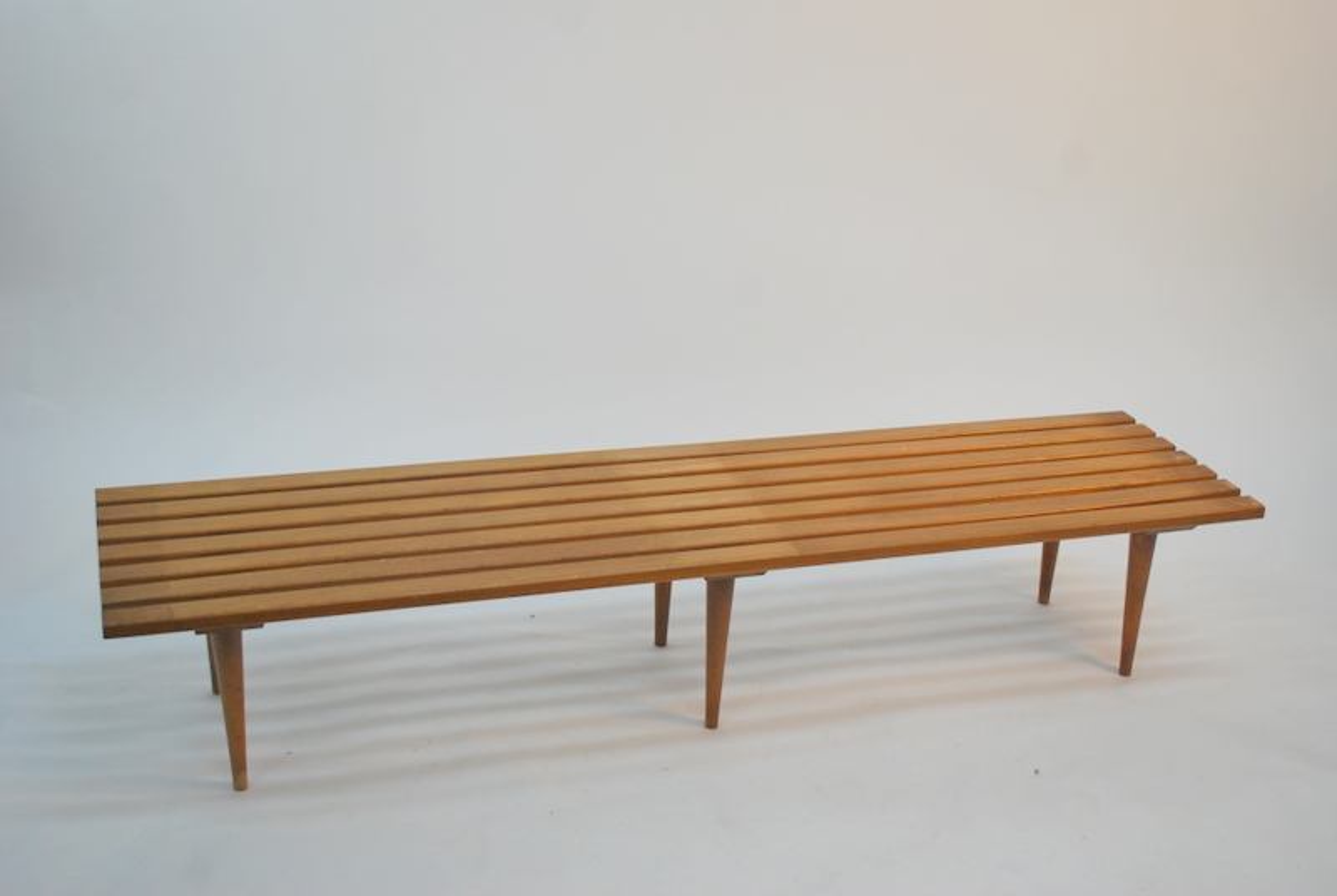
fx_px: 1785
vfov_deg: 28.2
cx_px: 668
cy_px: 448
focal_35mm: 48
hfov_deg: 41.1
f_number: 5
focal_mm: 32
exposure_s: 1/30
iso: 320
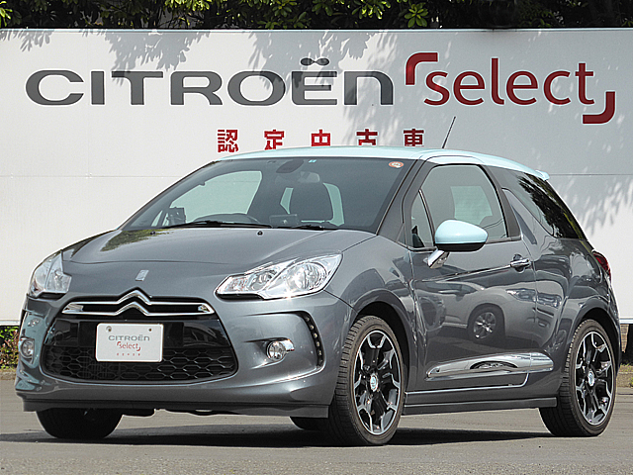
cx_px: 316
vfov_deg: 6.8
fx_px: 4023
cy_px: 238
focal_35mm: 220
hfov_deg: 9.0
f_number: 5.5
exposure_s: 1/640
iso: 200
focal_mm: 35.6
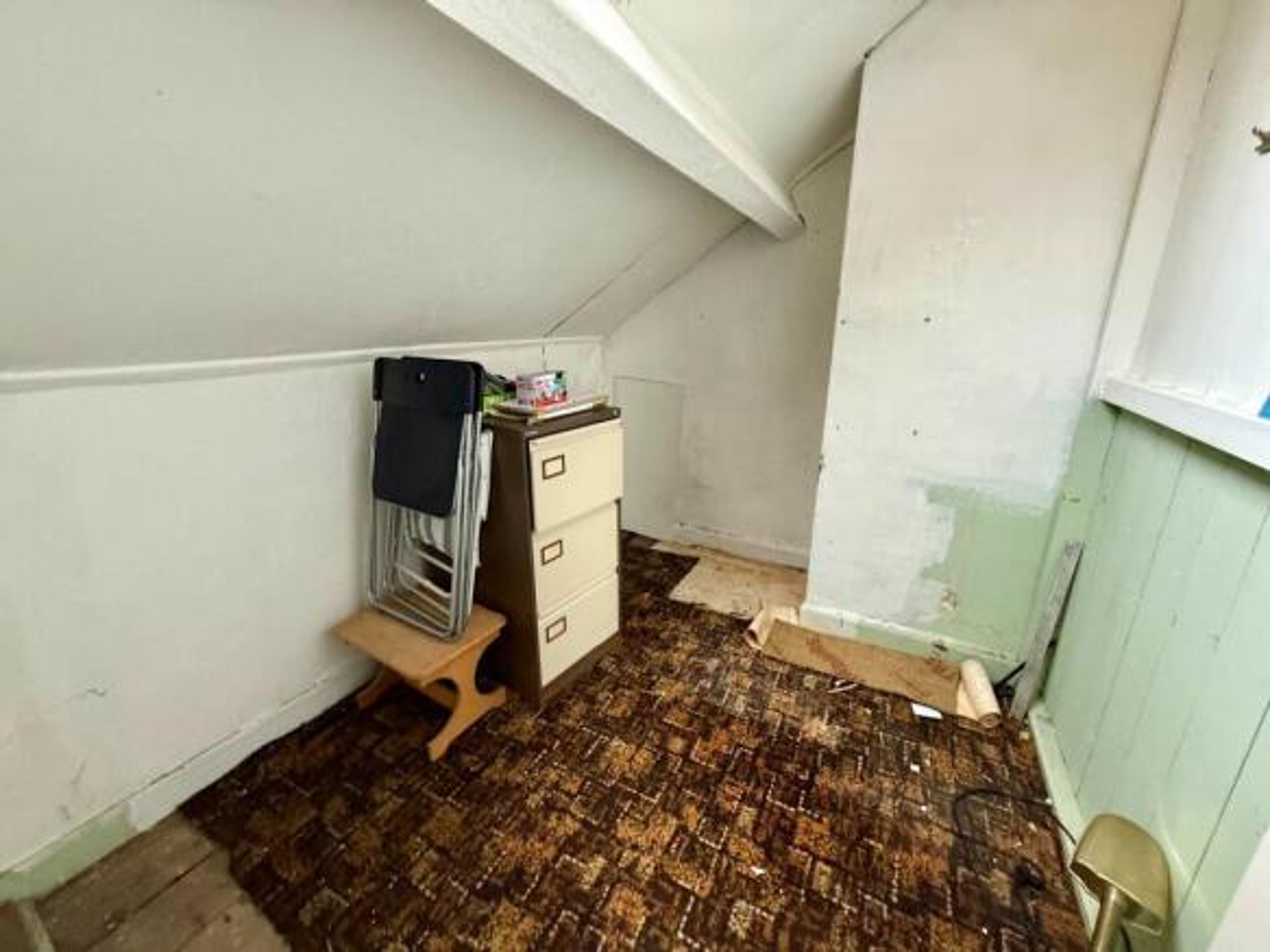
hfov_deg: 102.1
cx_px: 635
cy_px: 476
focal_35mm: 14
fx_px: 514
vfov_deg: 85.7
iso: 400
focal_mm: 2.22
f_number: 2.2
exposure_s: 1/60
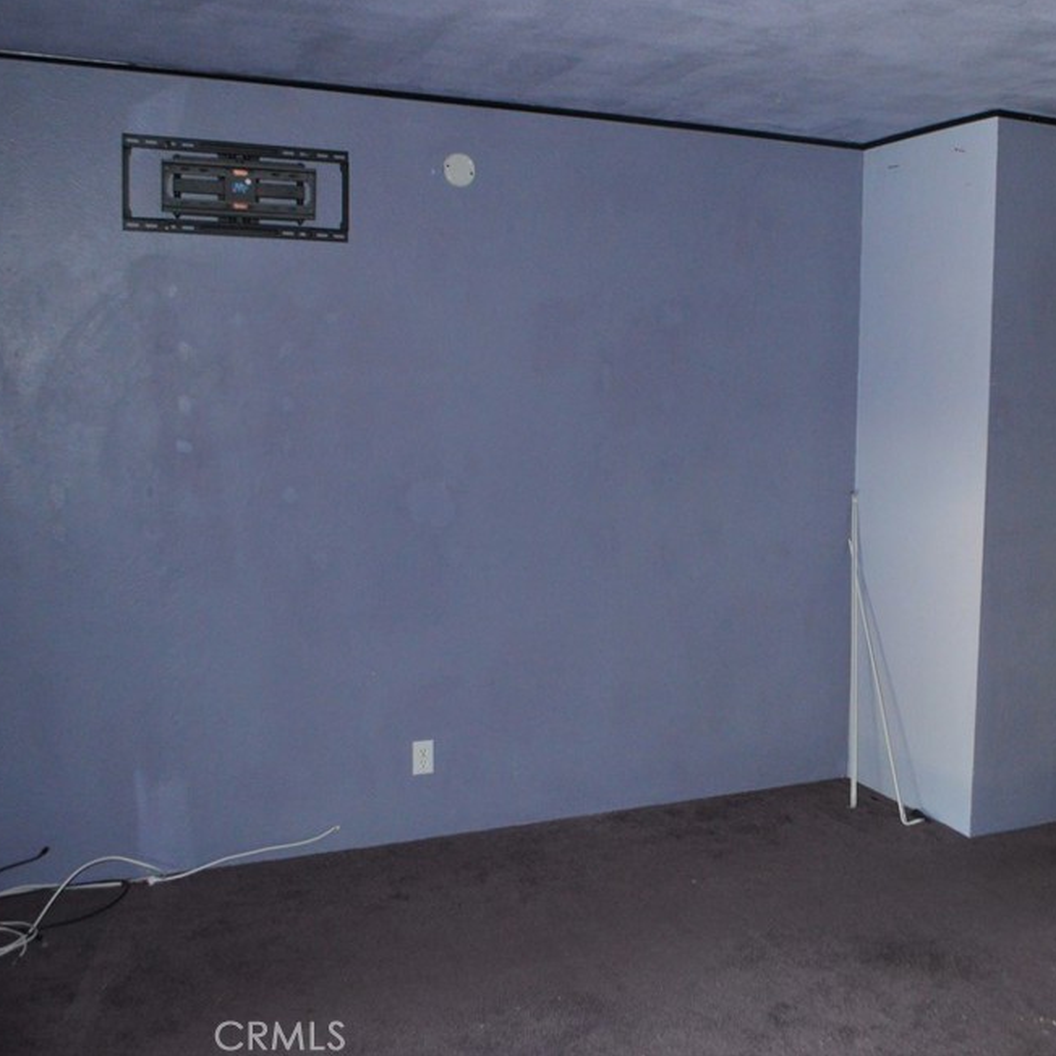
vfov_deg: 46.0
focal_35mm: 36
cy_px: 509
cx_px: 755
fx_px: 1242
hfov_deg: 44.9
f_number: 3.5
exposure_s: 1/60
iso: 2500
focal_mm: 18
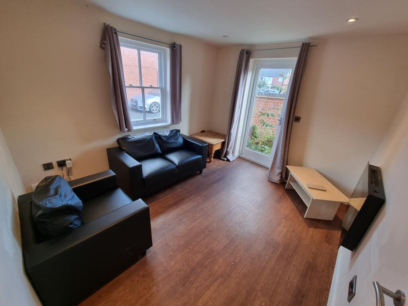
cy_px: 153
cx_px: 204
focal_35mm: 13
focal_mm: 2.2
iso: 125
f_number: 2.2
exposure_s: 1/50
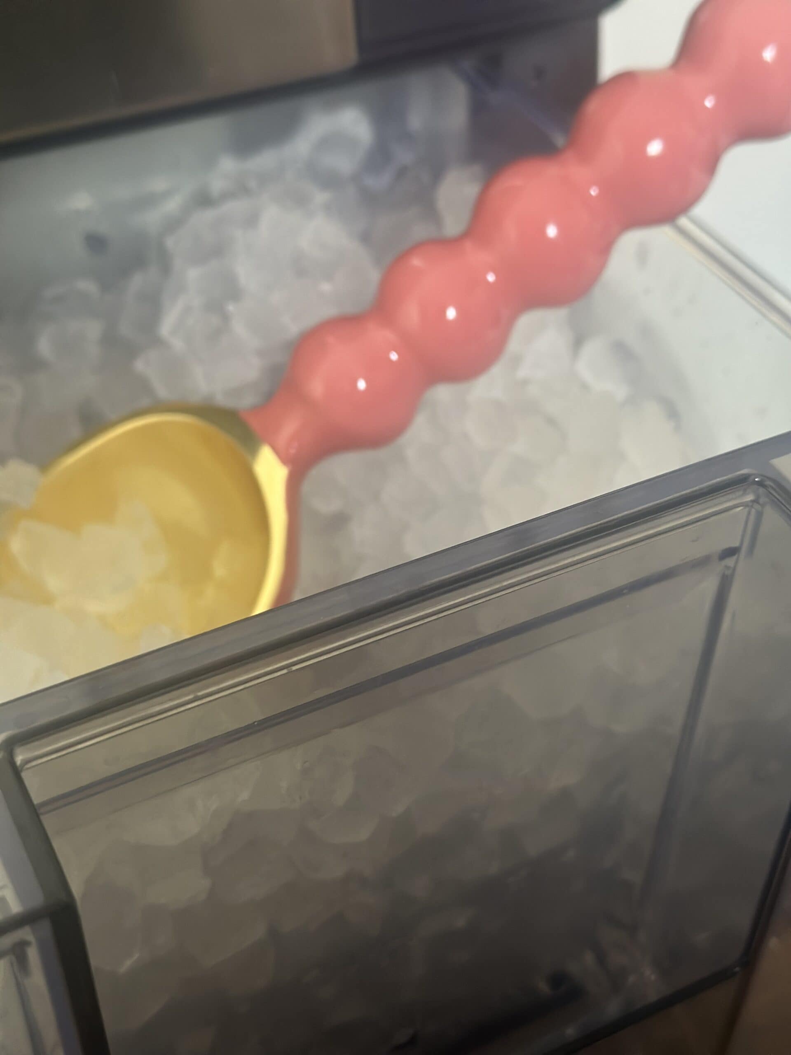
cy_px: 528
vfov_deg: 39.7
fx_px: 1462
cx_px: 396
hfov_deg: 30.3
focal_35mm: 48
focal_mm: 6.86
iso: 320
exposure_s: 1/60
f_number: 1.78
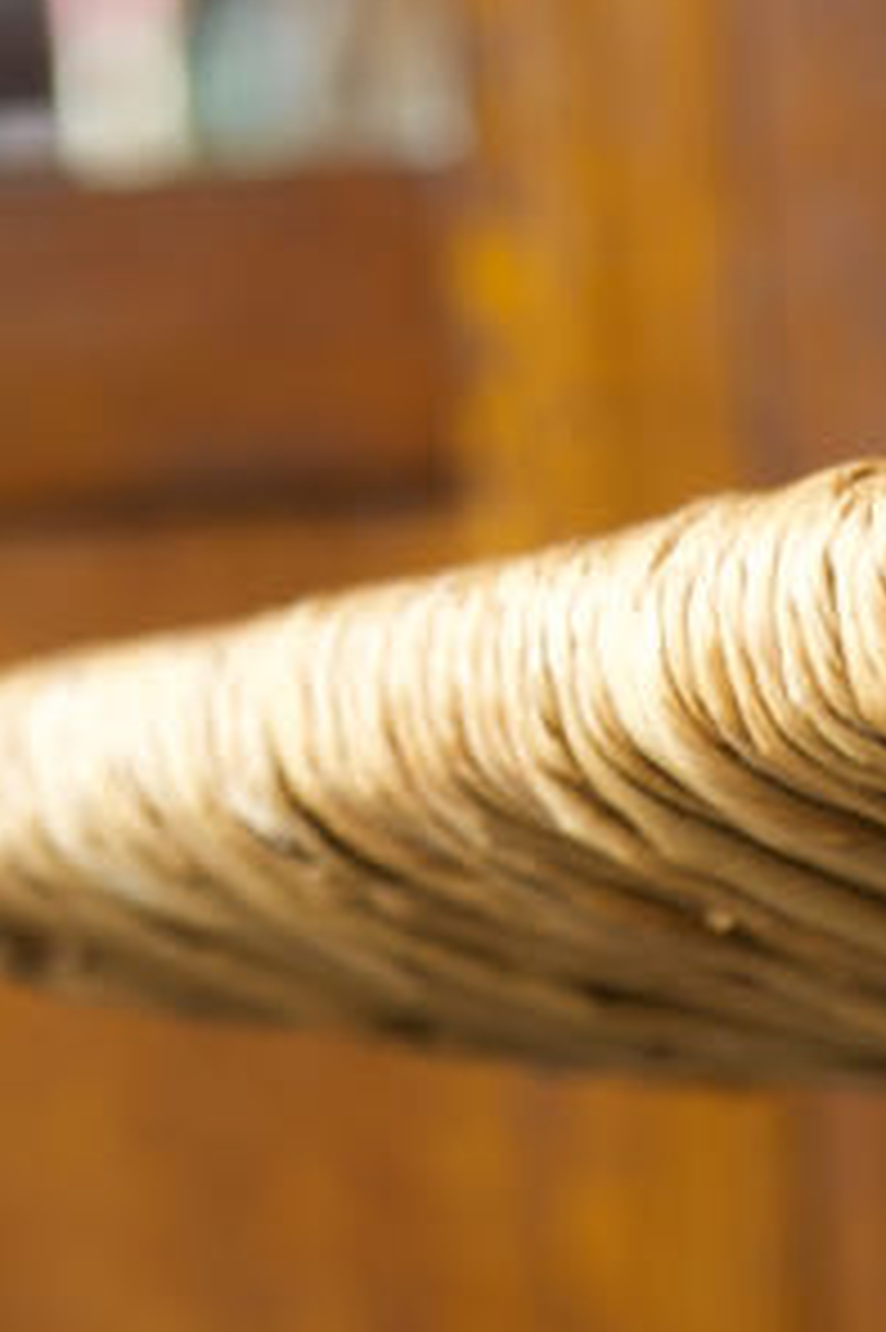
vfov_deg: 10.4
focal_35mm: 186
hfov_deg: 7.3
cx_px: 1340
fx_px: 6874
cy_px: 2376
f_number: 2.8
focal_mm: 43
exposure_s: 1/80
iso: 320
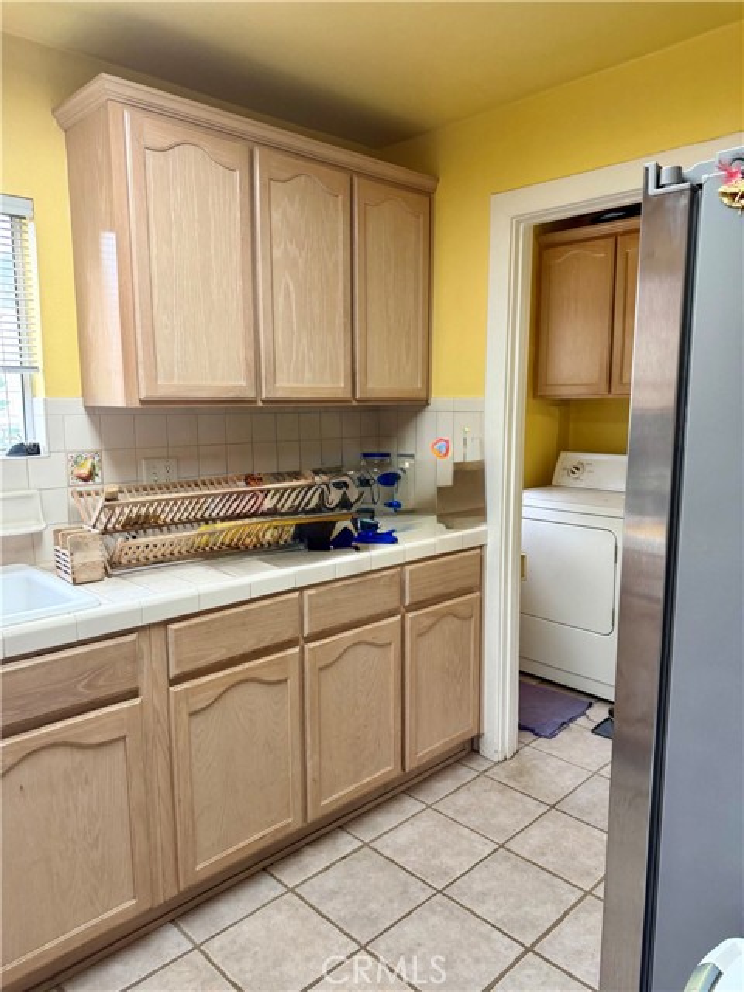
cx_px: 372
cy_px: 496
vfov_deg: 71.6
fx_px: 688
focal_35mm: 24
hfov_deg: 56.8
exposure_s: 1/60
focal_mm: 6.76
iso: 160
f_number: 1.78
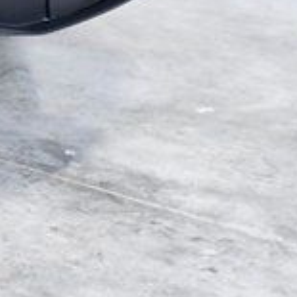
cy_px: -319
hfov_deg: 7.6
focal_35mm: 202
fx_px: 1961
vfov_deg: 8.2
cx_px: -598
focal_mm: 24
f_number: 4.5
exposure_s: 1/640
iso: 2000
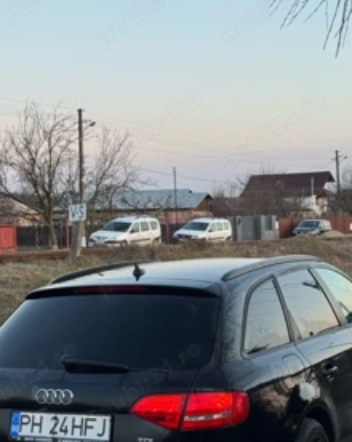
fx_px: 887
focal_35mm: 68
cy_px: 275
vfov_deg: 27.8
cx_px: 181
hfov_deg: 22.4
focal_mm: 6.76
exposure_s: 1/121
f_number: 1.78
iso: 50
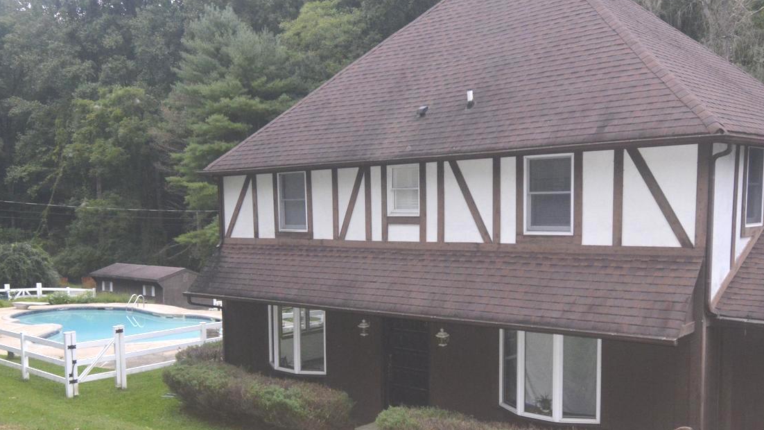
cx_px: 342
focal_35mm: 35
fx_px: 709
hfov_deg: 56.5
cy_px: 294
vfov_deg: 33.4
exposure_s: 1/60
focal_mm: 12
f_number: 4
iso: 1400
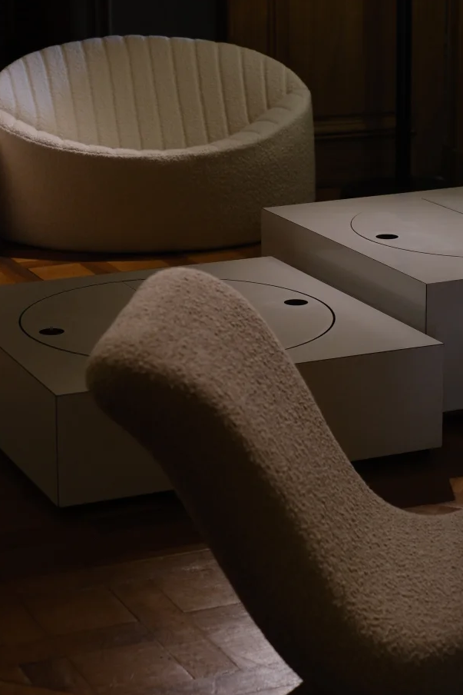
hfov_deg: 14.4
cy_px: 188
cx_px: 235
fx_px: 1832
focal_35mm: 95
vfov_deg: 21.3
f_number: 2.8
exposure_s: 1/125
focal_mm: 35
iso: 640
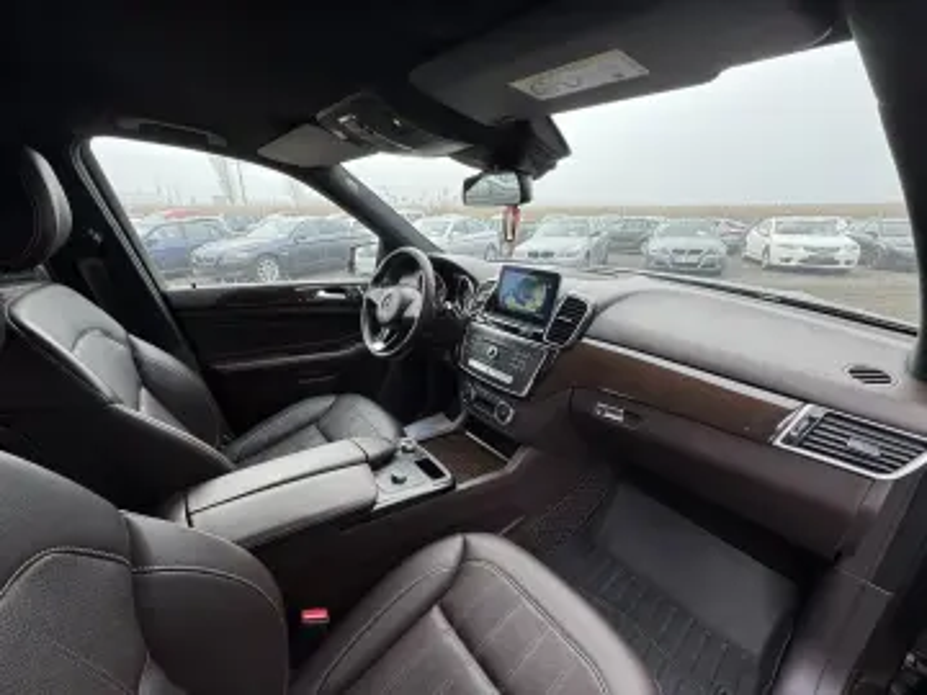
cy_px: 348
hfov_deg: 102.1
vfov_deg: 85.7
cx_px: 464
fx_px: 375
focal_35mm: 14
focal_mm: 2.22
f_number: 2.2
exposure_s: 1/99
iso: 50
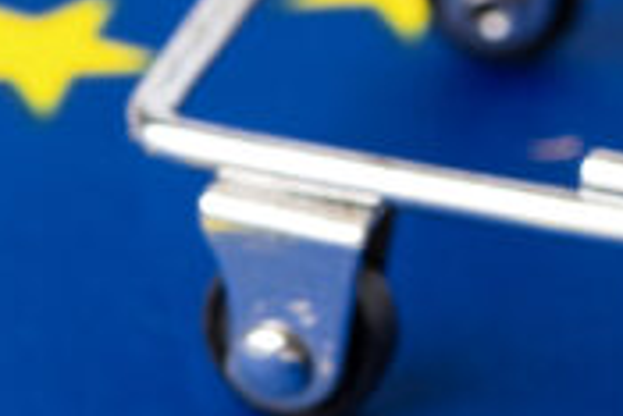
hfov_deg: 6.9
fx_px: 5075
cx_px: 869
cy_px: -443
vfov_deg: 4.6
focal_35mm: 293
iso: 100
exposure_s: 1/60
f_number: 5.6
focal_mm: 50
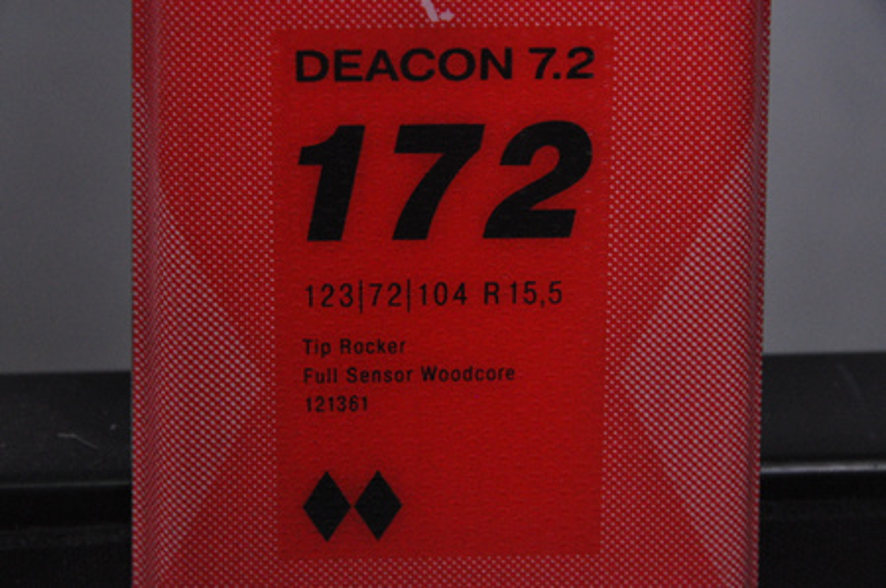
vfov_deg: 8.7
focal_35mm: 158
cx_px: 443
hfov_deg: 13.1
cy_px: 294
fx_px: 3872
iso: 3200
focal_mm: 105
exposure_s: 1/125
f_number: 9.5
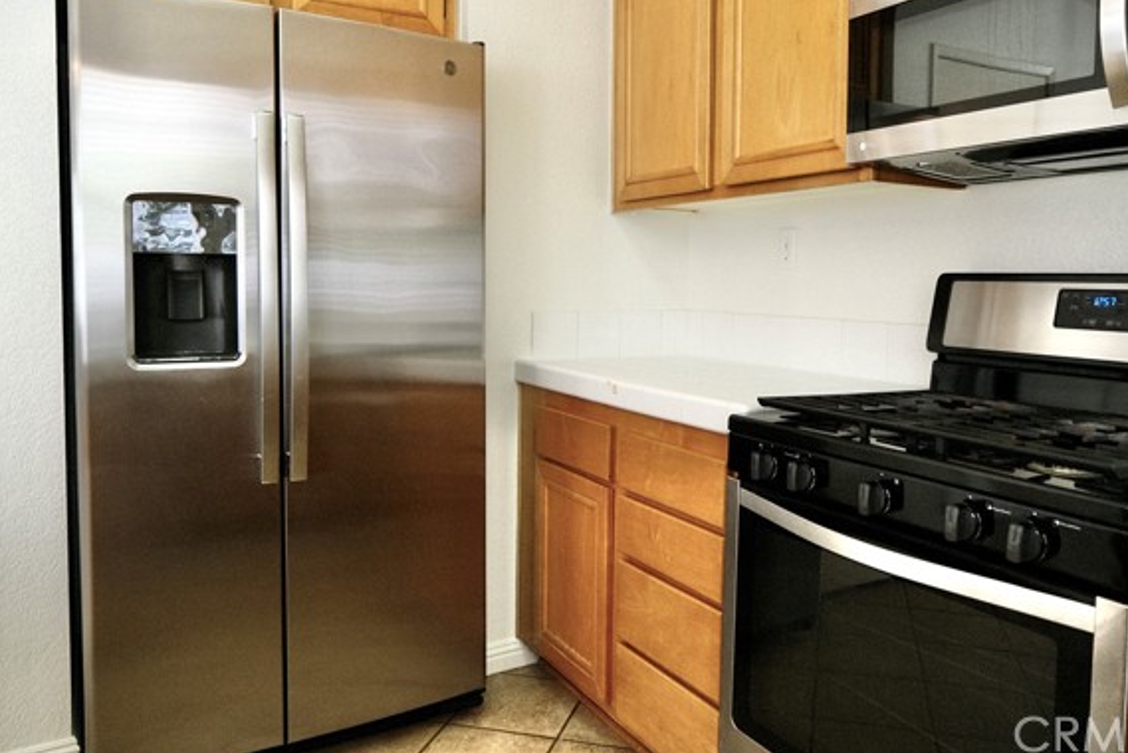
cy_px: 340
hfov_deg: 67.1
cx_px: 628
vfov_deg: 47.9
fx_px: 846
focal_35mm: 27
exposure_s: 1/200
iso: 640
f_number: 2.8
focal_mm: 16
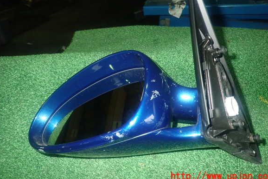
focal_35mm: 27
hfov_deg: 67.4
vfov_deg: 47.8
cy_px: 78
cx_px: 136
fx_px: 201
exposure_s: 1/30
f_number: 5.6
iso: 800
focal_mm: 4.5
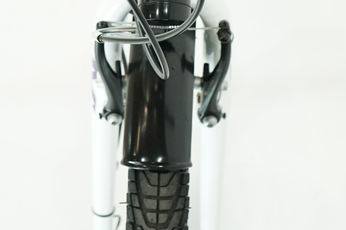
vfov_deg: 10.3
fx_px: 1250
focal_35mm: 130
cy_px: -93
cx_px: 179
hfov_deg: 15.8
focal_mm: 41
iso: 1600
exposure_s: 1/200
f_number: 5
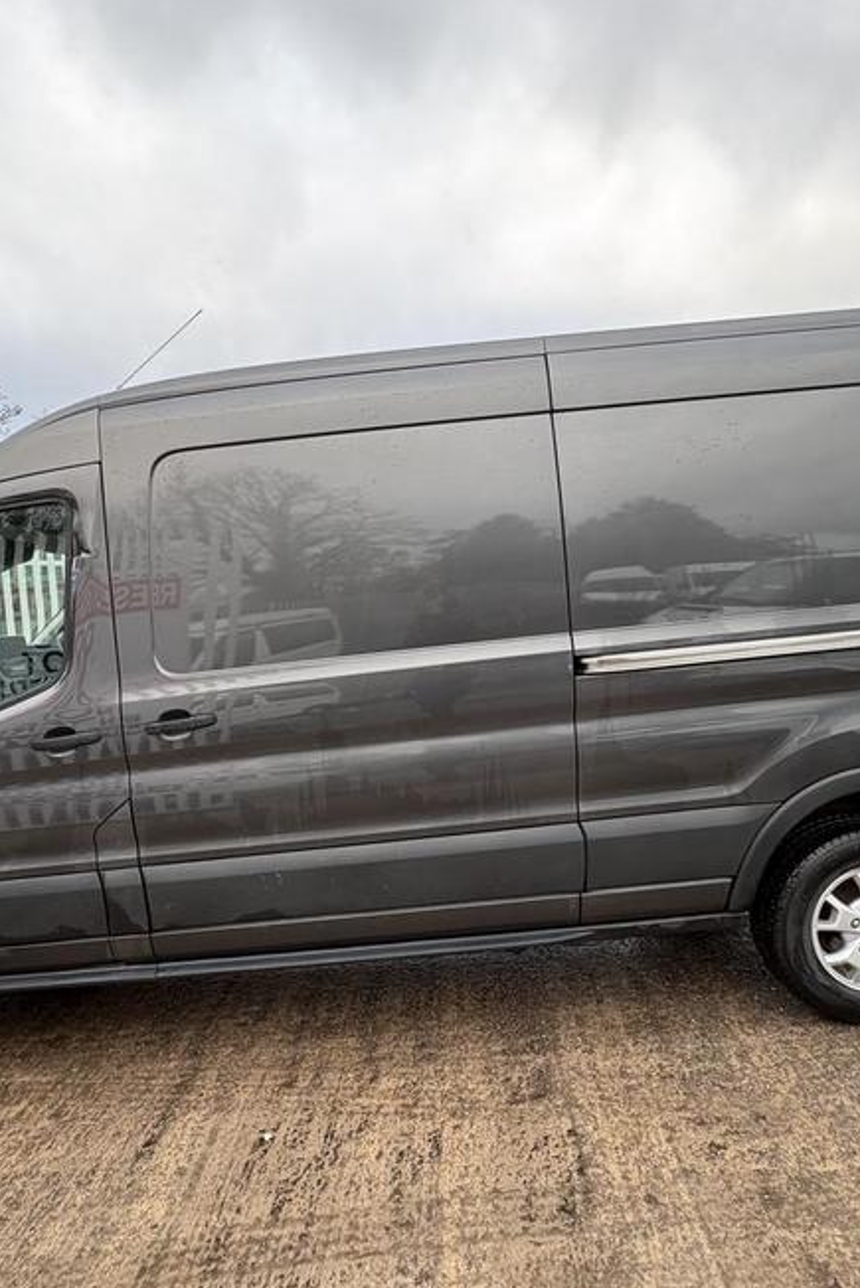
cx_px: 407
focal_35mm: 20
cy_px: 656
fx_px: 716
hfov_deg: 61.9
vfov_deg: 84.0
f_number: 2.2
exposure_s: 1/99
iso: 125
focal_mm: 2.22
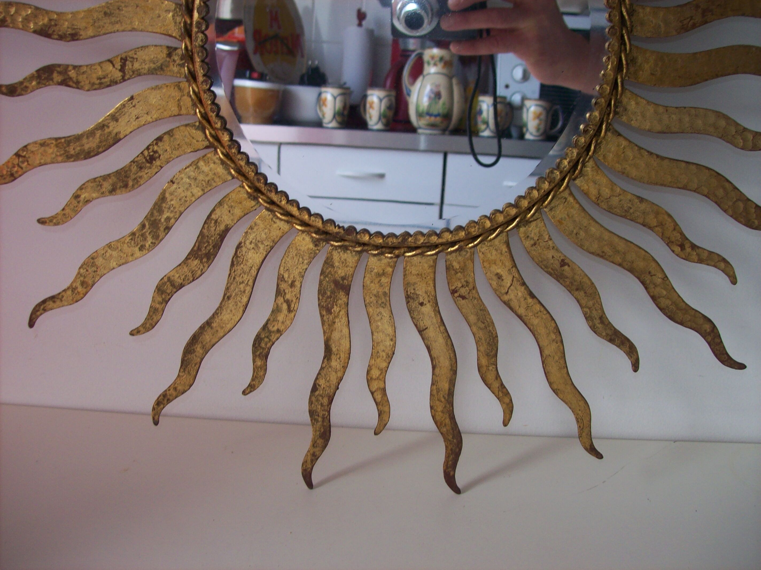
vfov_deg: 39.6
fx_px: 791
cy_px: 285
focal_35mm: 36
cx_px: 380
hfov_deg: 51.4
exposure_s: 1/64
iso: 80
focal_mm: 6
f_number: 2.7
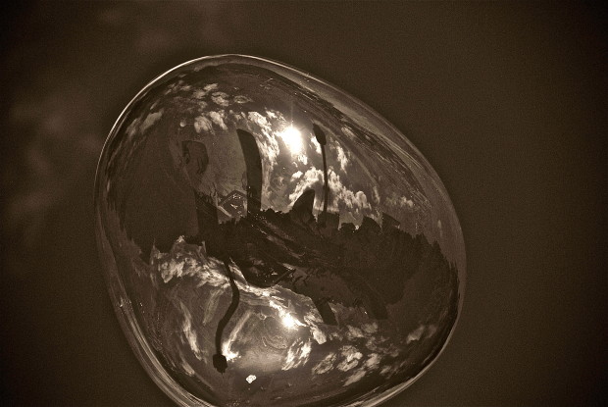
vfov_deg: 5.4
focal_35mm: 255
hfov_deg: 8.1
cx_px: 304
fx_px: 4312
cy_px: 204
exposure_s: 1/2000
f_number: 5.6
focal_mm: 170
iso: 200
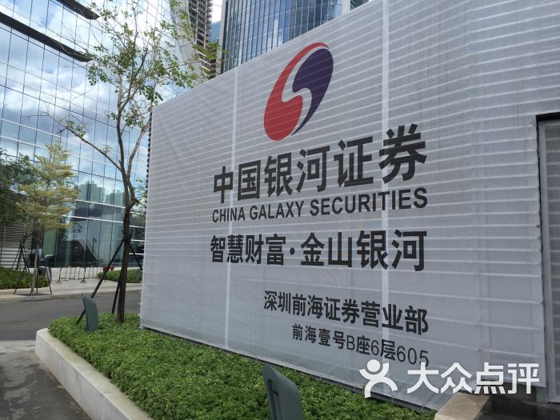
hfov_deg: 61.7
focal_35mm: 29
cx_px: 280
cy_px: 210
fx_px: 469
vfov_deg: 48.2
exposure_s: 1/694
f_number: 2.2
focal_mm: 4.15
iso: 32
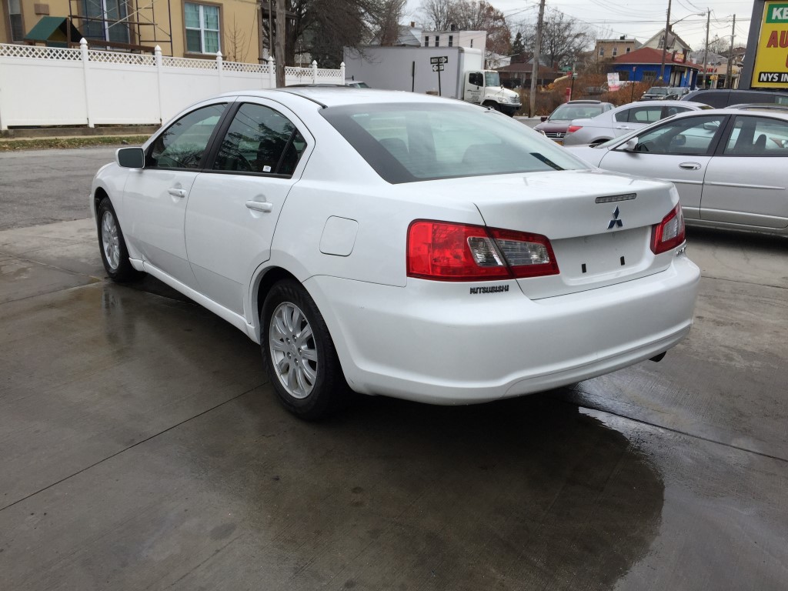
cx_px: 394
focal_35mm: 29
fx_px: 660
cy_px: 296
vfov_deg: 48.2
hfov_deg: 61.7
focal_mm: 4.15
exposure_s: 1/989
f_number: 2.2
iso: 32
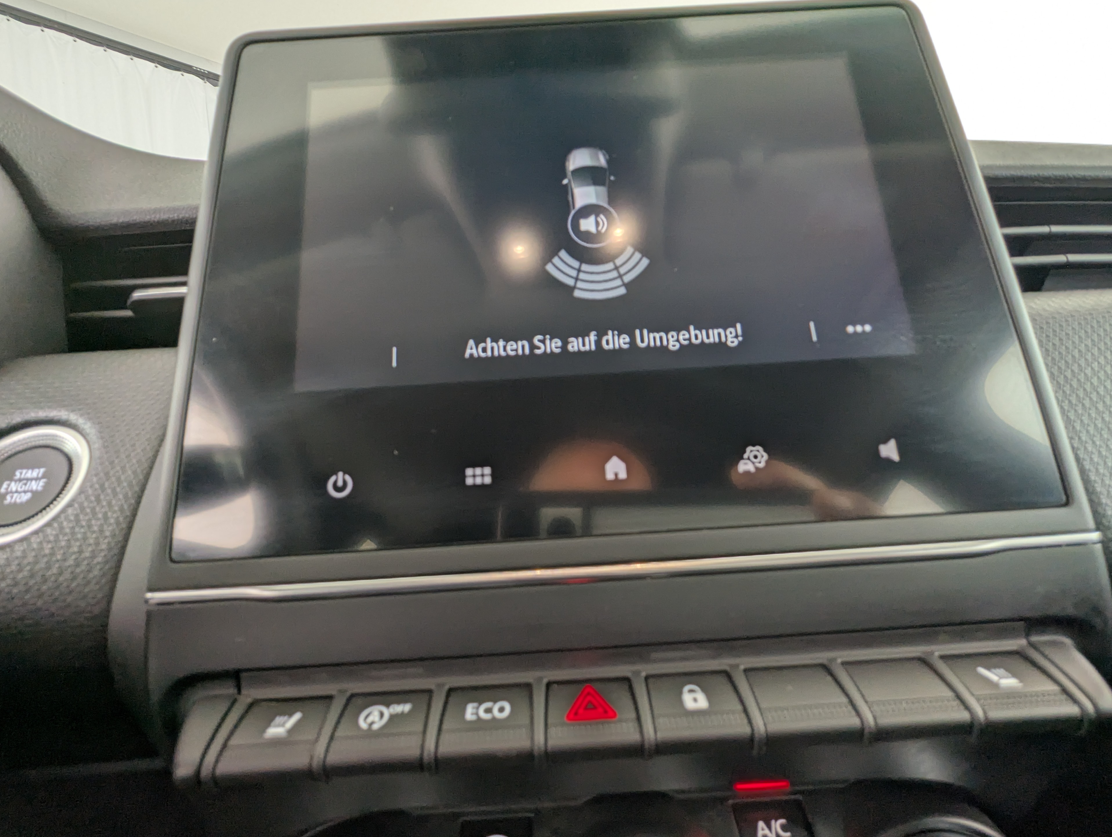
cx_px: 559
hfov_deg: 90.9
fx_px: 547
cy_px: 419
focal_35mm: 17
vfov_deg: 74.9
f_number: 2.2
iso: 87
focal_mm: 2.35
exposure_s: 1/49.3
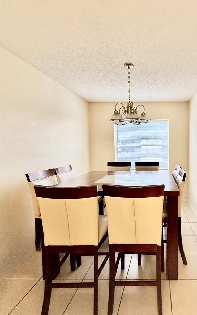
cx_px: 156
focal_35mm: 20
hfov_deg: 55.7
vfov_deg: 85.1
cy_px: 157
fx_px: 172
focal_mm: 2.22
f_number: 2.2
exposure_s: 1/126
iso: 250
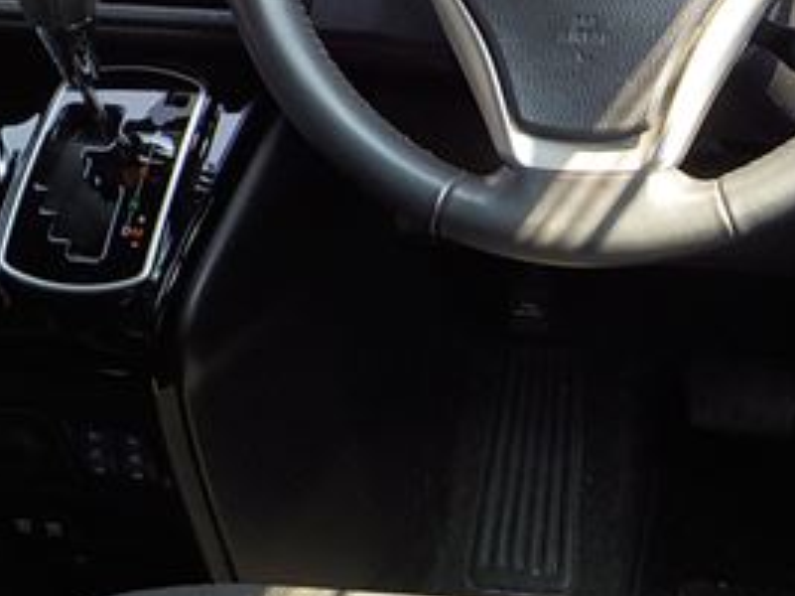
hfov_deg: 26.6
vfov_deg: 20.0
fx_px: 1653
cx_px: 619
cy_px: 39
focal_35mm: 72
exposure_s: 1/60
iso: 125
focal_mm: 4.1
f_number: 3.3
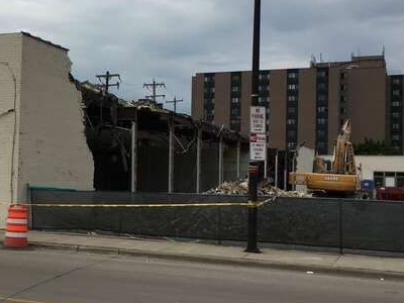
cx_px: 86
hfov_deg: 32.4
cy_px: 161
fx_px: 677
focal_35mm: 58
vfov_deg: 25.2
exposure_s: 1/2262
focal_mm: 4.15
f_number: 2.2
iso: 25
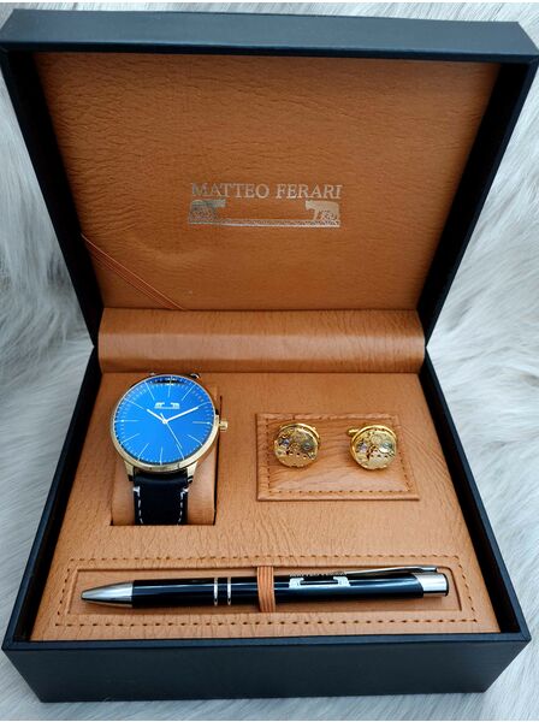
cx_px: 270
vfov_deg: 67.4
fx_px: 541
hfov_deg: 52.9
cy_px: 361
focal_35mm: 26
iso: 50
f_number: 1.8
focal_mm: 5.4
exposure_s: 1/360
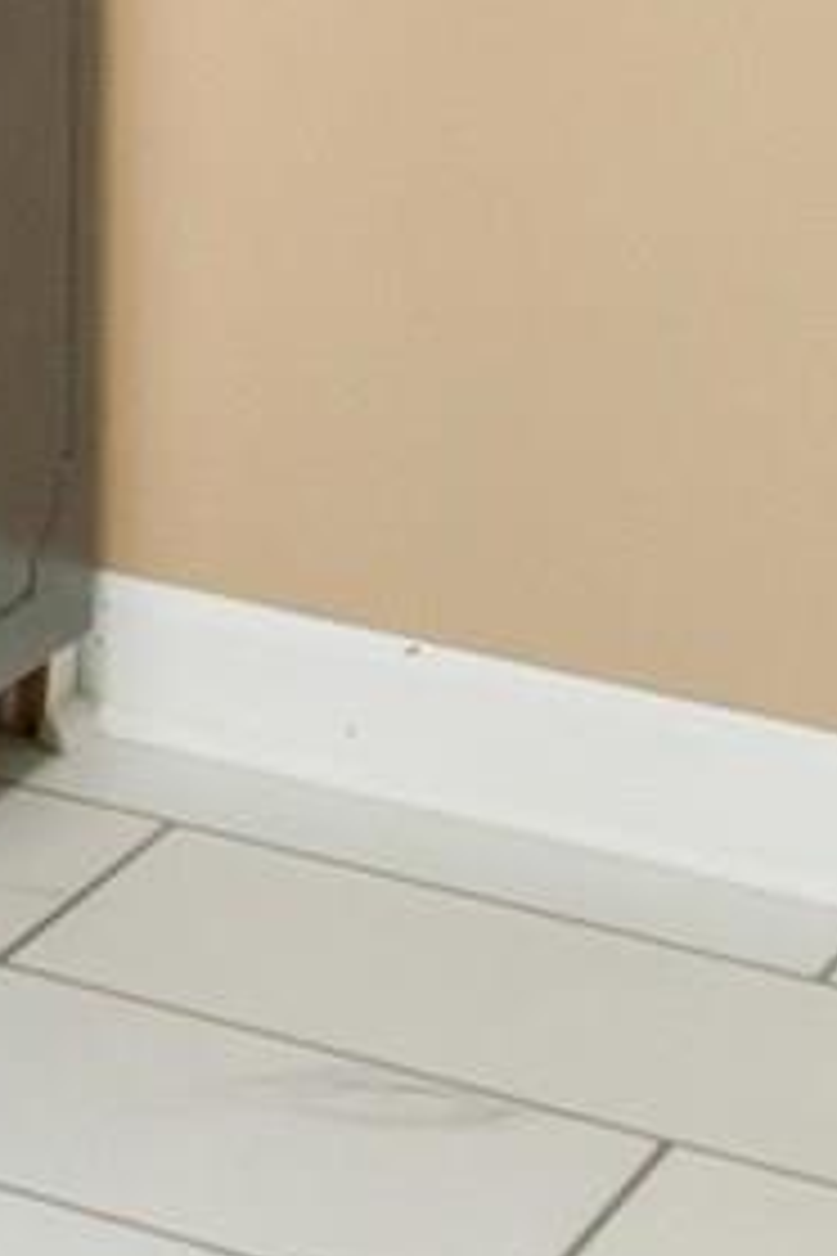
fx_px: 5754
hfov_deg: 5.7
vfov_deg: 11.1
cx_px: -3519
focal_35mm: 165
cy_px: -1387
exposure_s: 1/1.25
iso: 320
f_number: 10
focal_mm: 10
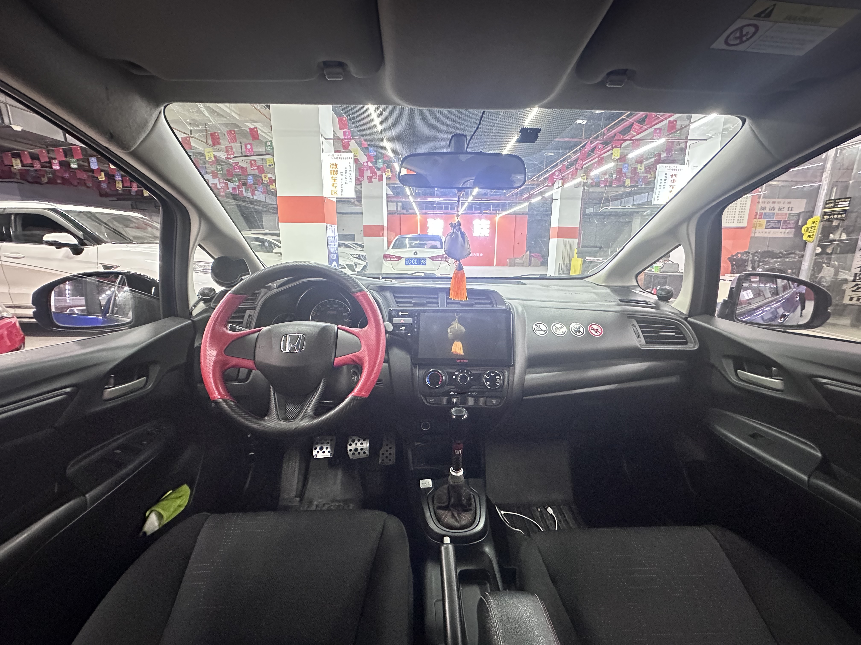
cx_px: 430
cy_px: 322
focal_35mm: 14
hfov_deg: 102.1
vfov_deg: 85.7
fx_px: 348
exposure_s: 1/34
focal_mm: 2.22
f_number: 2.2
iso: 1250
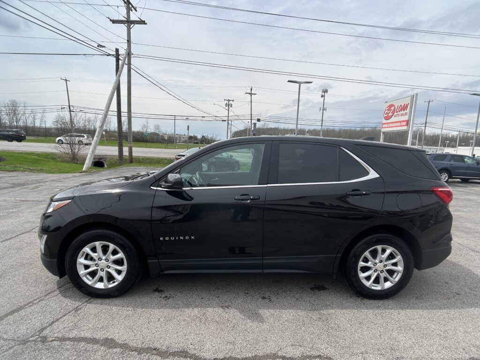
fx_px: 361
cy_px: 180
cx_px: 240
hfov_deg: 67.3
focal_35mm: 26
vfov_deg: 53.1
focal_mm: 5.7
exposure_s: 1/6211
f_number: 1.5
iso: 50
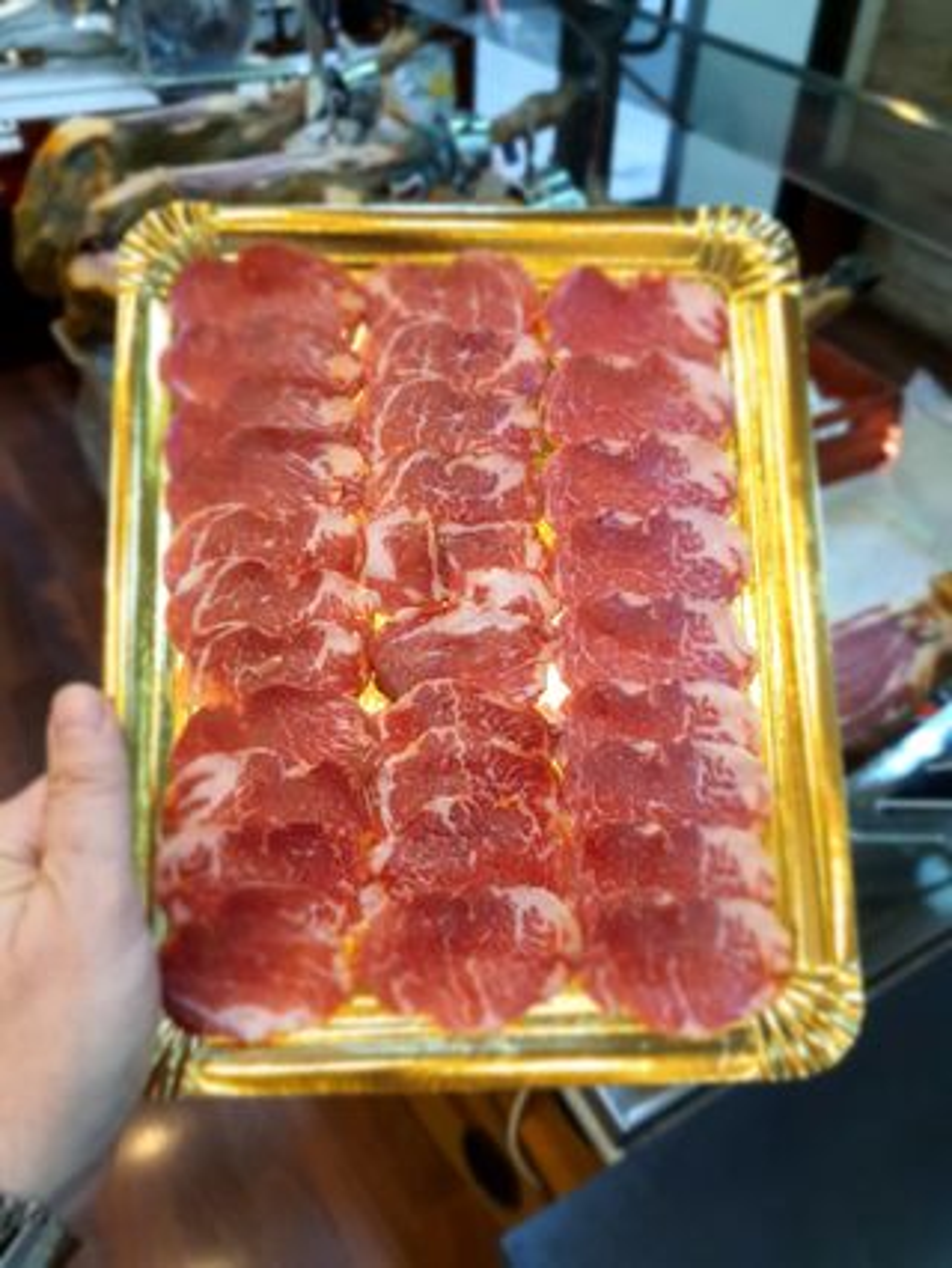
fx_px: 952
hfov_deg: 53.1
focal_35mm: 26
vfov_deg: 67.3
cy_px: 634
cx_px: 476
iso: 125
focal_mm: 4.32
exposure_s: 1/60
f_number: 1.7
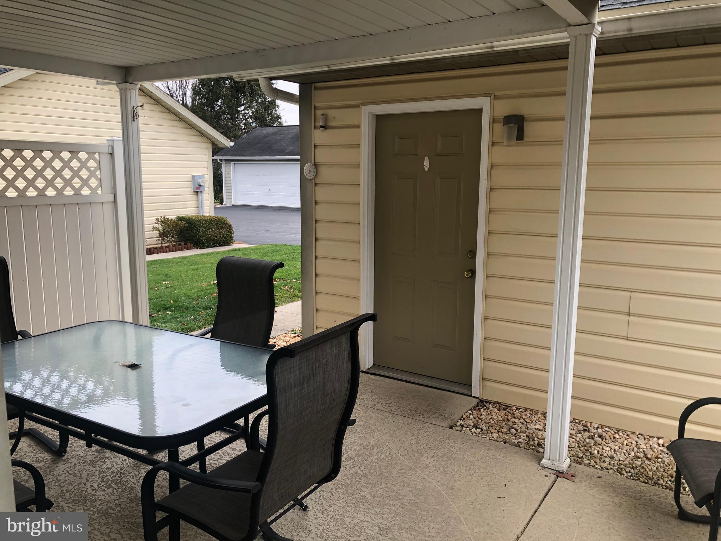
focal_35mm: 28
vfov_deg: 49.7
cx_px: 360
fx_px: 583
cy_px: 270
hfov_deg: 63.4
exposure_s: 1/120
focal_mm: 4
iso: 32
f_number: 1.8
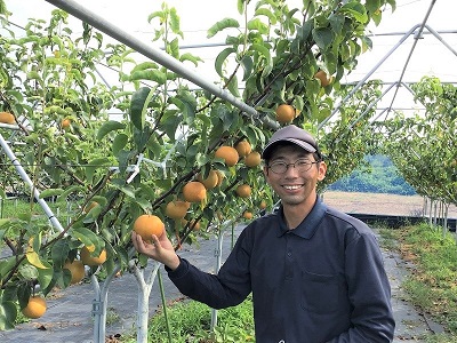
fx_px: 409
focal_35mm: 31
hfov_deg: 58.4
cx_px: 228
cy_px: 172
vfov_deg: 45.4
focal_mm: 3.3
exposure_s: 1/429
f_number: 2.4
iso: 25
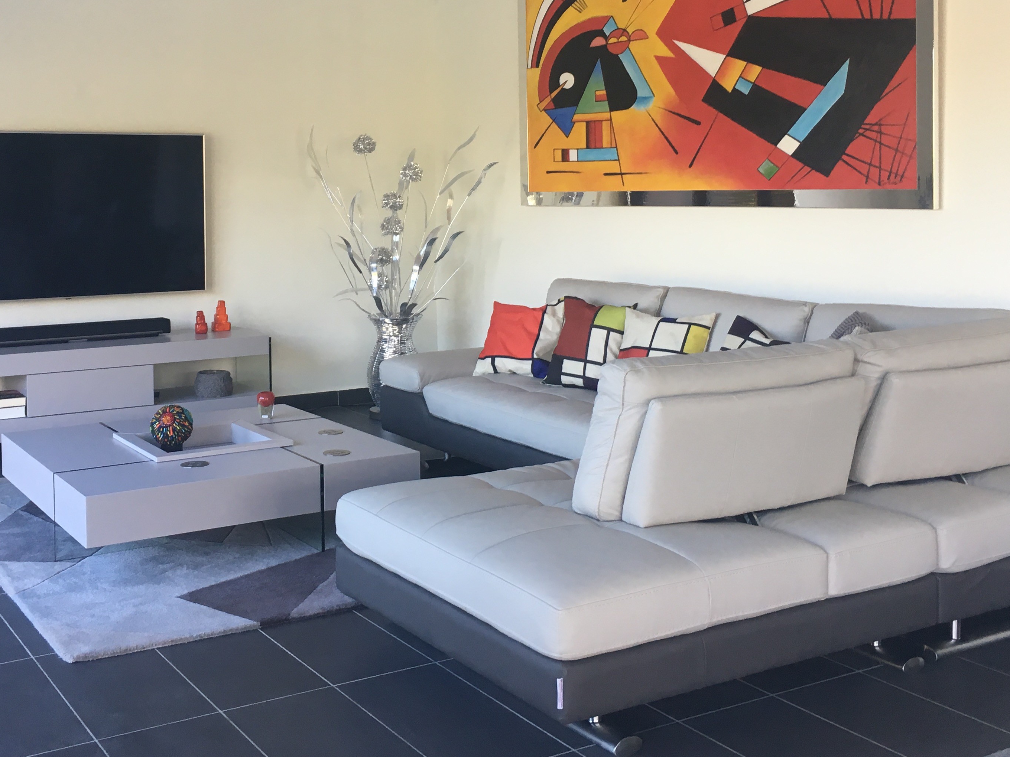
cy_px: 239
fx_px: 1255
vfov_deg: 33.2
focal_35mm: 43
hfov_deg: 43.6
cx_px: 403
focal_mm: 4.15
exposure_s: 1/33
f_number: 2.2
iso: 25
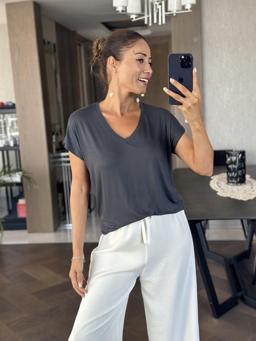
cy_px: 170
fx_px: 473
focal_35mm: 48
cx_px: 128
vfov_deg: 39.7
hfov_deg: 30.3
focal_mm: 6.86
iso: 100
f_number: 1.78
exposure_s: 1/86
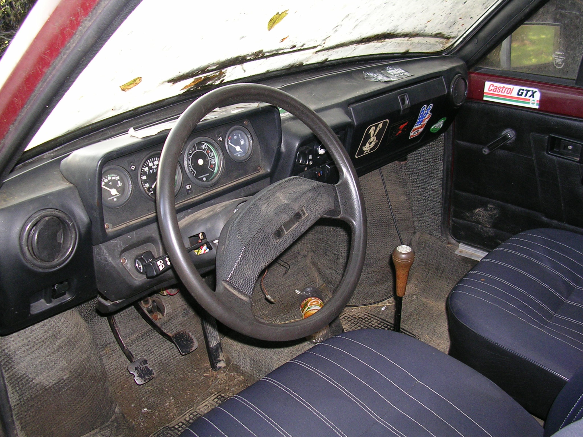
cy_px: 218
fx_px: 640
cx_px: 292
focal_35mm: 38
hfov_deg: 49.0
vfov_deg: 37.7
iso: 71
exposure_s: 1/60.1
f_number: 2.8
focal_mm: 5.8
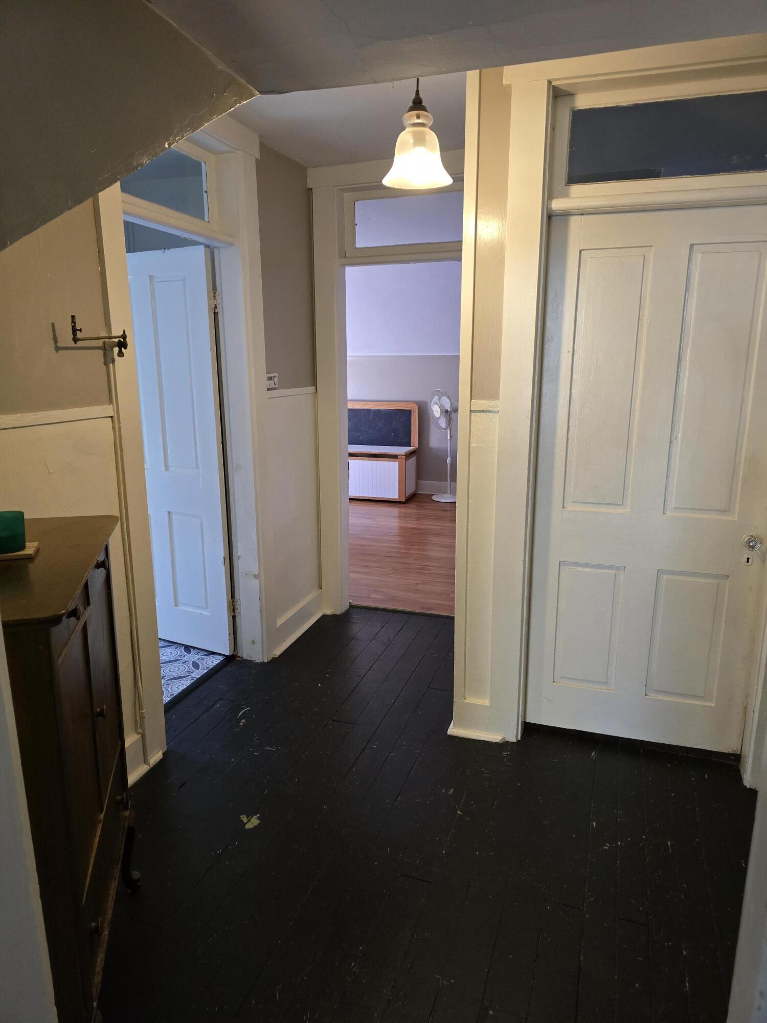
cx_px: 384
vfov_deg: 73.9
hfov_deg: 58.9
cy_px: 512
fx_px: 679
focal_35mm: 23
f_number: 1.7
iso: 500
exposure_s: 1/120
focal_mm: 6.3
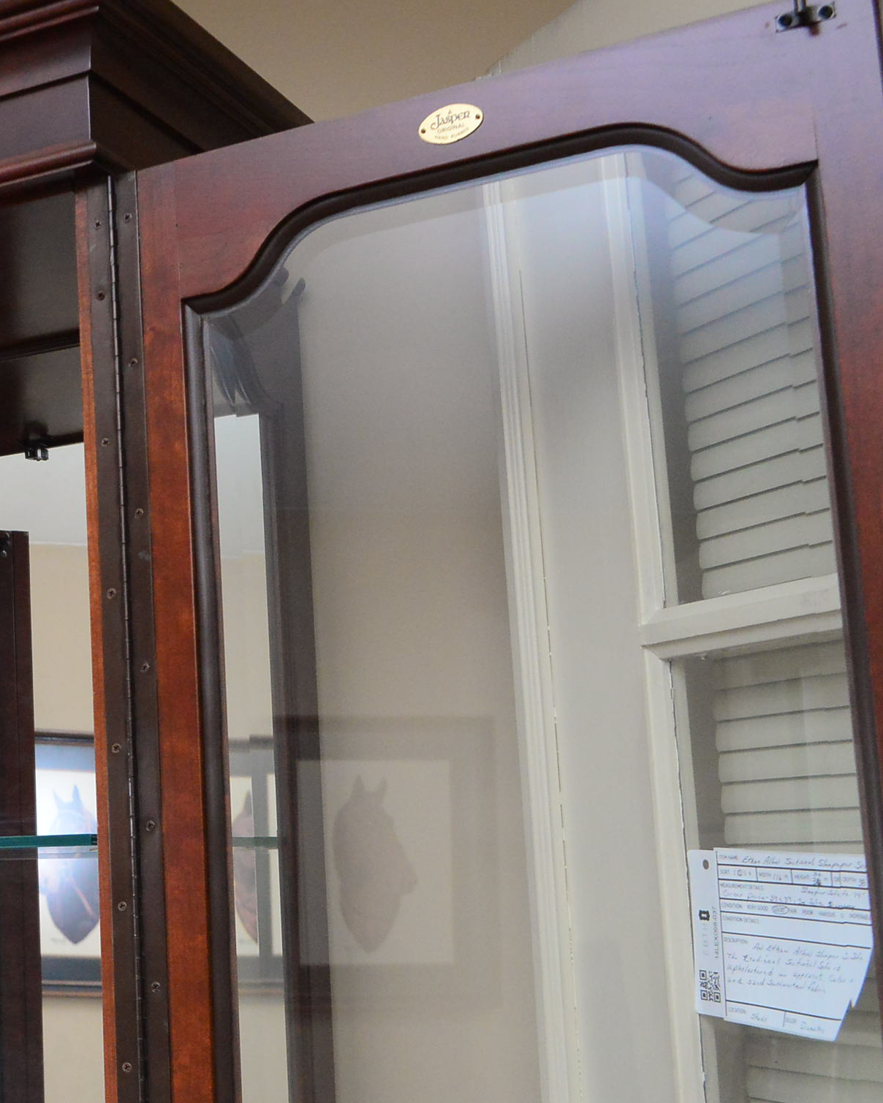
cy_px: 583
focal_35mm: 58
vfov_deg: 32.5
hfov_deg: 24.0
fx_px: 1894
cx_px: -169
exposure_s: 1/60
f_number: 7.1
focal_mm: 31
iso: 5000
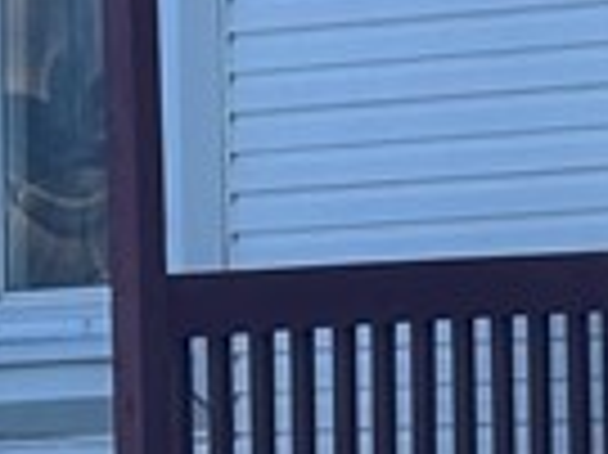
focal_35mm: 395
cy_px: -724
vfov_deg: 3.7
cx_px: 1139
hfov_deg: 5.0
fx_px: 6932
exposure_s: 1/872
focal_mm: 5.96
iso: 32
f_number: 1.6
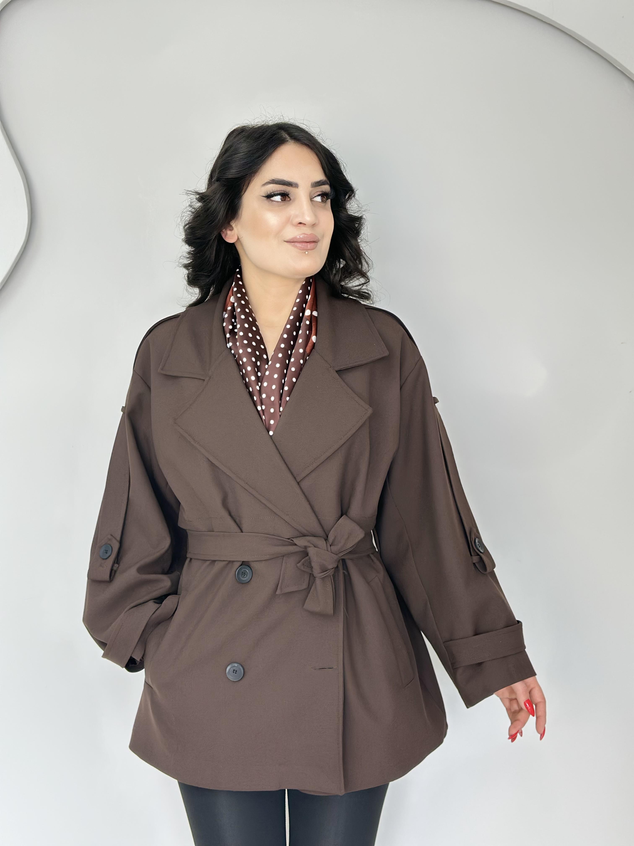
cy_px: 423
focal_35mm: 48
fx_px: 1172
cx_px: 317
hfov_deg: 30.3
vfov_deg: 39.7
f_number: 1.78
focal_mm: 6.86
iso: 100
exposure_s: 1/100
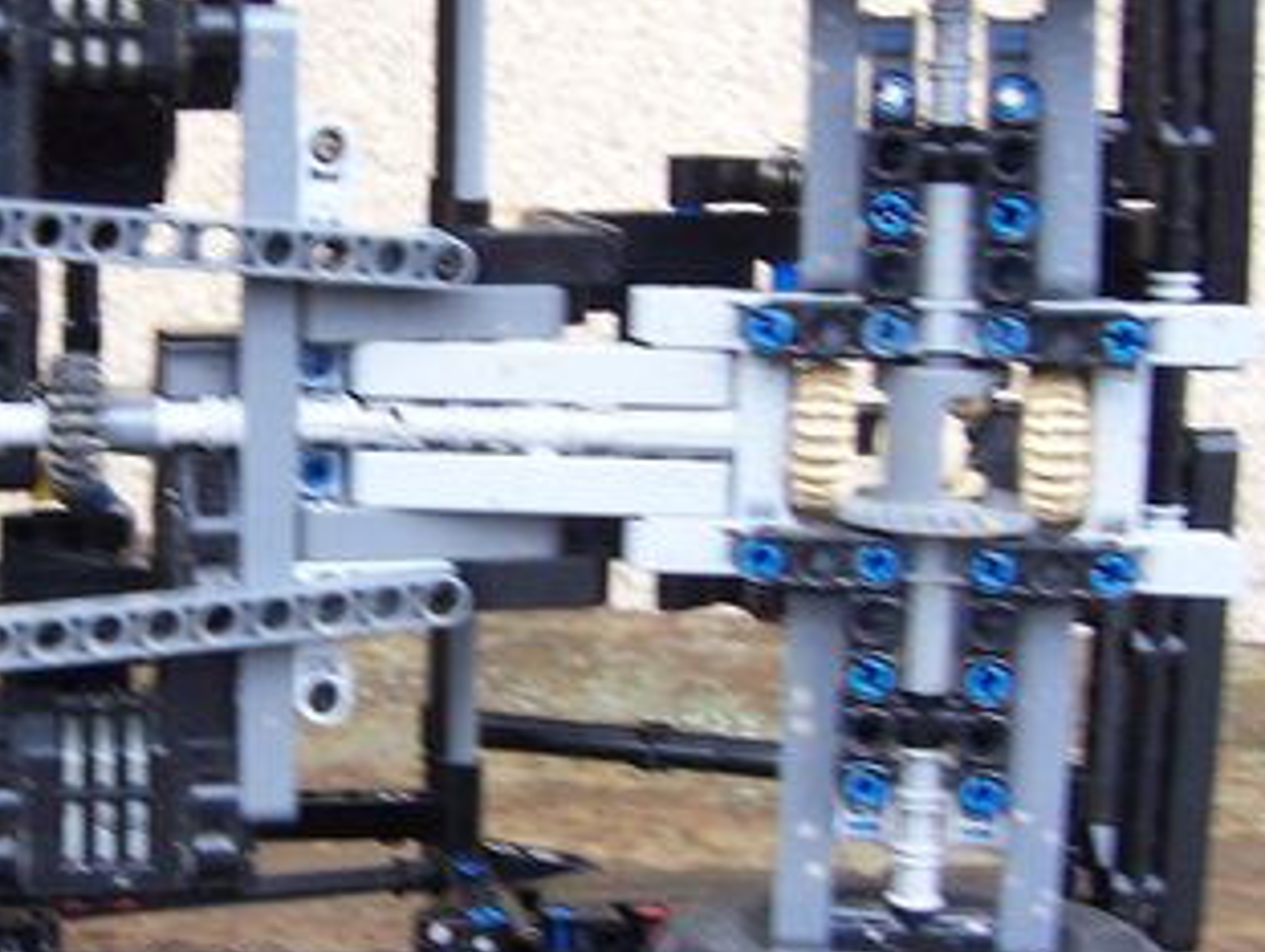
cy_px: 452
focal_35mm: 74
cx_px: 244
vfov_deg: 19.9
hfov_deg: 25.8
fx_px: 2707
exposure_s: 1/20
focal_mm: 6
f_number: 3
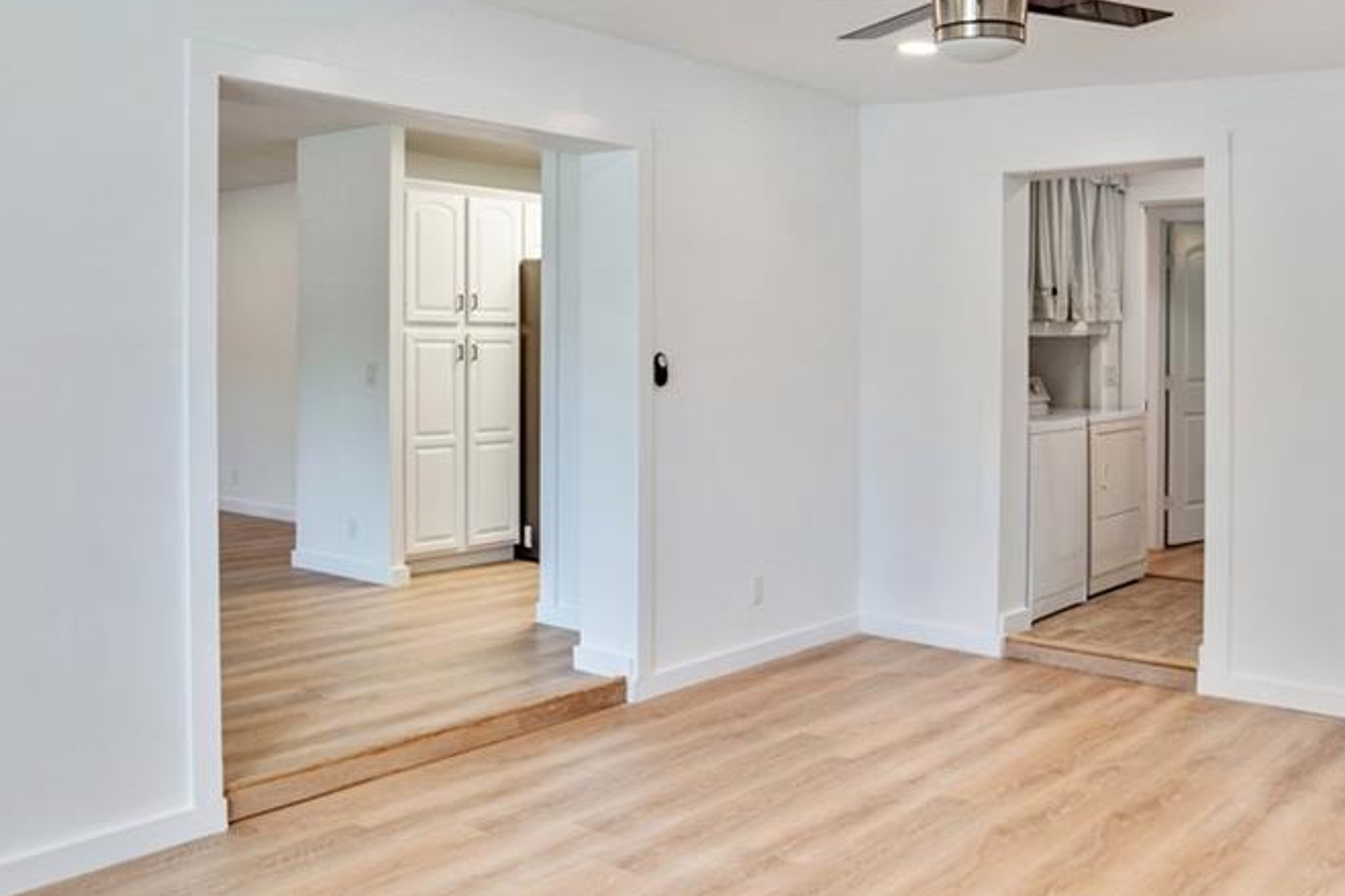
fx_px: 1270
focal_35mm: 34
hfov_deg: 55.3
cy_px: 377
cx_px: 518
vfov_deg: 38.8
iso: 100
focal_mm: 14
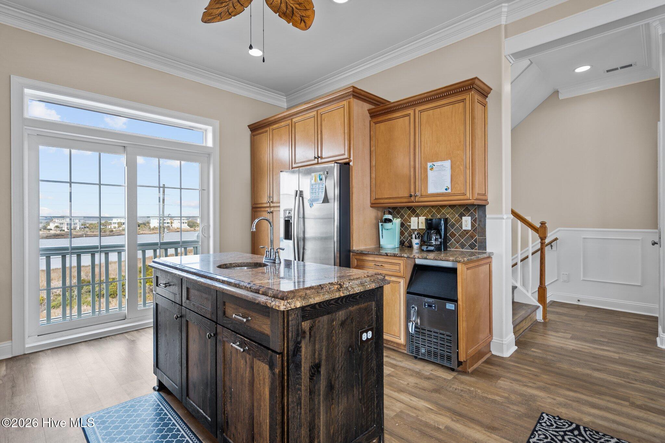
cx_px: 332
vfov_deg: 70.4
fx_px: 314
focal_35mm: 17
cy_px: 222
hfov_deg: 93.3
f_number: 4
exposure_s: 1/15
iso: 320
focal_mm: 17
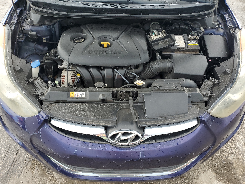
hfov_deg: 67.3
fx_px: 184
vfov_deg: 53.1
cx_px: 122
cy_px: 92
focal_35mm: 26
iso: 50
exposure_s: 1/222
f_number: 1.5
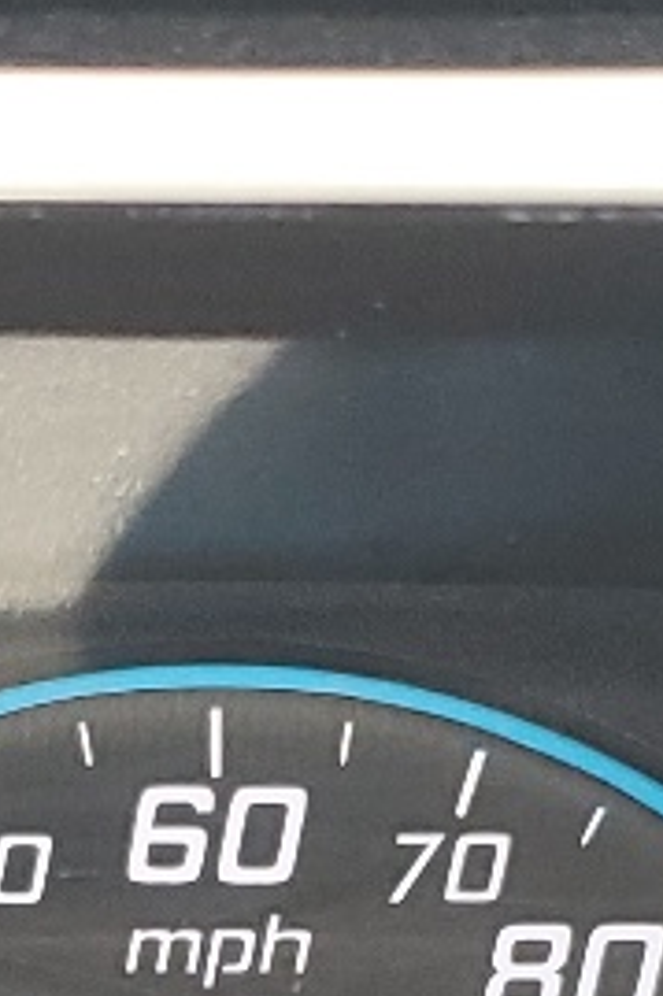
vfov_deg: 12.5
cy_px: 1200
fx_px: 4453
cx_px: 333
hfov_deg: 8.5
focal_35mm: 161
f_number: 1.5
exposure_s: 1/120
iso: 85
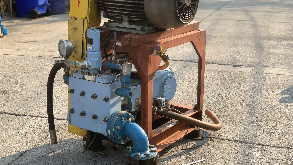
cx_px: 142
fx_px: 474
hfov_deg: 34.4
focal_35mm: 61
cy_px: 69
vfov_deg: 19.7
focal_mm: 6
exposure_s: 1/207
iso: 16
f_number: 2.4
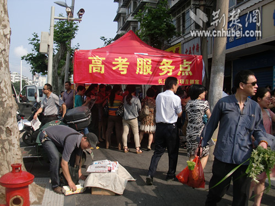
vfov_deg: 39.7
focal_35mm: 36
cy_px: 103
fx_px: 286
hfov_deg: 51.4
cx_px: 138
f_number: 2.8
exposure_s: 1/1000
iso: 64
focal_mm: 6.3
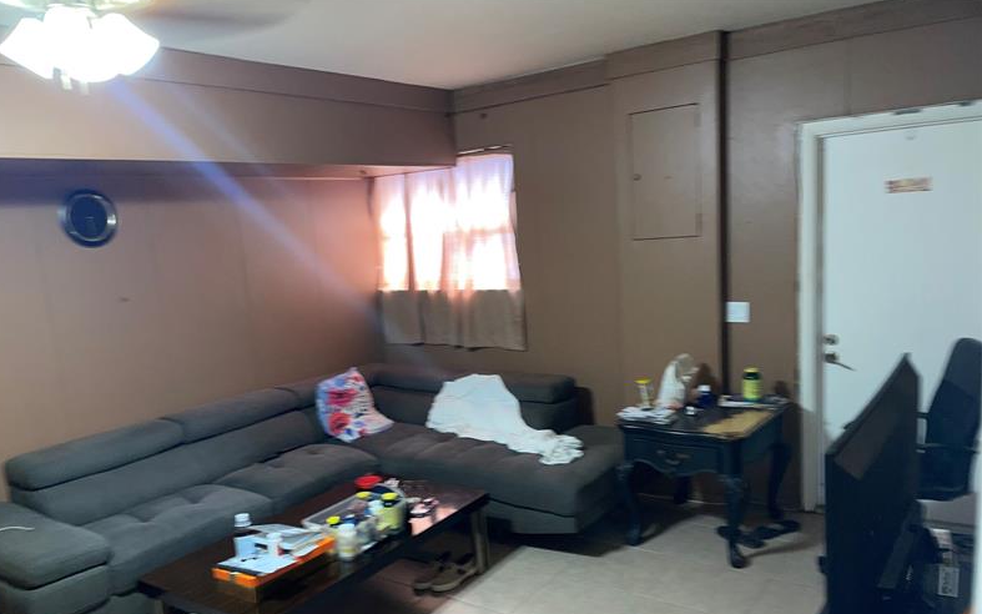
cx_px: 484
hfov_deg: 66.5
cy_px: 368
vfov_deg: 44.3
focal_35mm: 28
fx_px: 749
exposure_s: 1/15
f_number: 1.6
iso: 40
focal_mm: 4.2
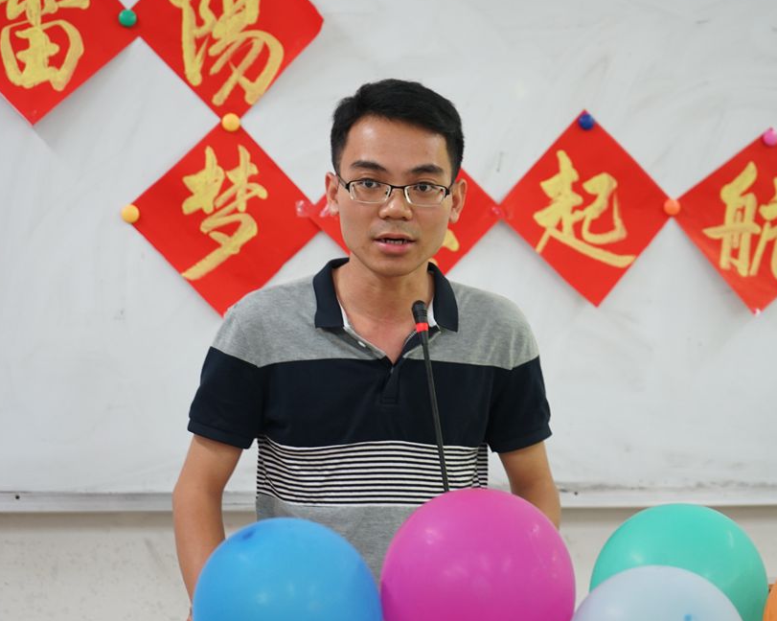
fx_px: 1908
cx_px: 401
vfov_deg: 18.5
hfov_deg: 23.0
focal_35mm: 83
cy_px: 313
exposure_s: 1/10
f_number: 5.6
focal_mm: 70
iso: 800
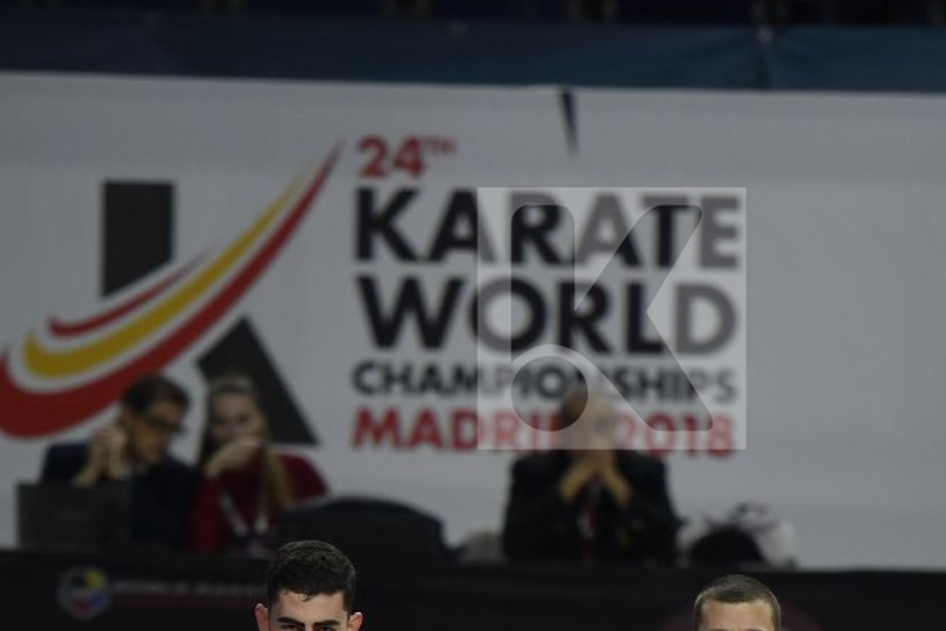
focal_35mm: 548
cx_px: 612
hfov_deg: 3.8
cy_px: 828
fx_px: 14399
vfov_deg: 2.5
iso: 800
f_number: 2.8
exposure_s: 1/800
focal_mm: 200
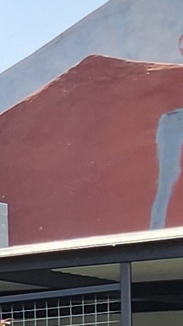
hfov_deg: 5.7
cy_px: 459
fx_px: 942
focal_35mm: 109
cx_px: -828
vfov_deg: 17.9
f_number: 2.2
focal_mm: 2.2
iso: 50
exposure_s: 1/312
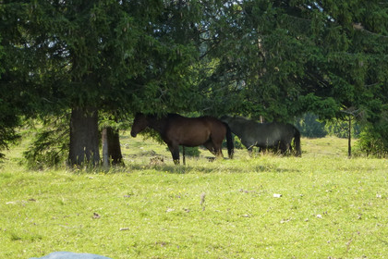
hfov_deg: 14.6
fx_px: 1509
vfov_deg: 9.8
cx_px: 223
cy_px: 150
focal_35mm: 140
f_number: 5
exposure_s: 1/200
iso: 160
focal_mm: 18.7
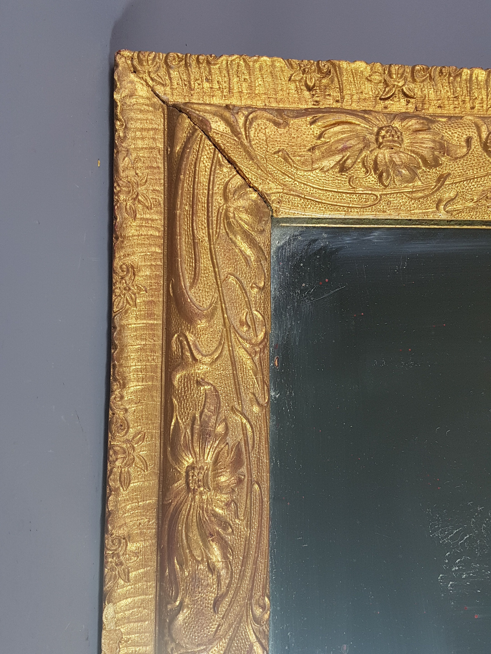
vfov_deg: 67.3
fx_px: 492
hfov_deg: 53.1
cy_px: 327
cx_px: 246
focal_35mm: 26
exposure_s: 1/50
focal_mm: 4.2
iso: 80
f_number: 1.7
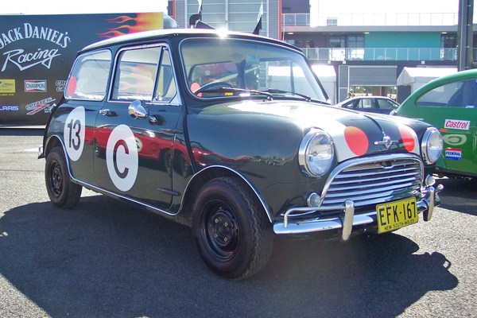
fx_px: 503
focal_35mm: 38
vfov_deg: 35.1
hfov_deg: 50.7
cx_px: 238
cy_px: 159
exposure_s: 1/500
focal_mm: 8
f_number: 2.8
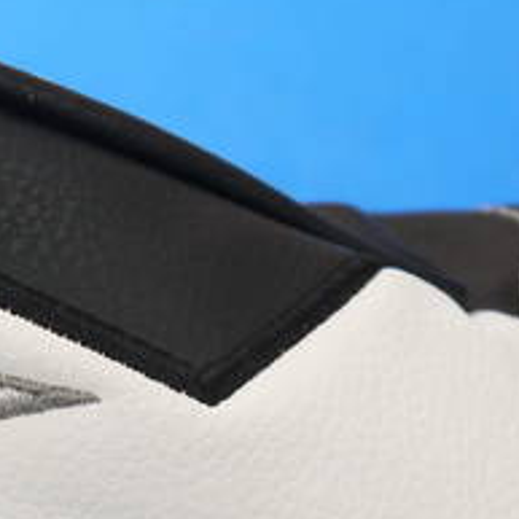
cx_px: -113
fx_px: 2392
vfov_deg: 12.4
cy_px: 309
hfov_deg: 12.1
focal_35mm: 141
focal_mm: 24
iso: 500
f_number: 4.5
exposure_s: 1/125
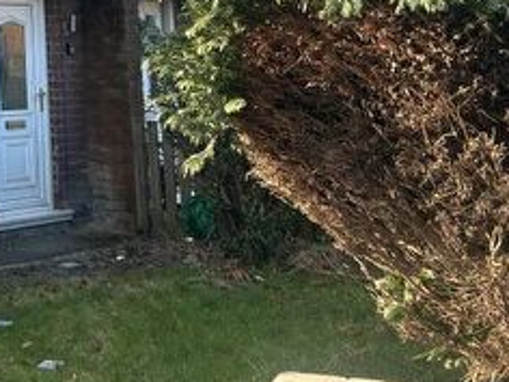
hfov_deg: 21.5
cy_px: -133
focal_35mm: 77
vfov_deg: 17.8
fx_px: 1132
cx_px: -239
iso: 50
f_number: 1.5
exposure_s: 1/1147
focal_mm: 5.7
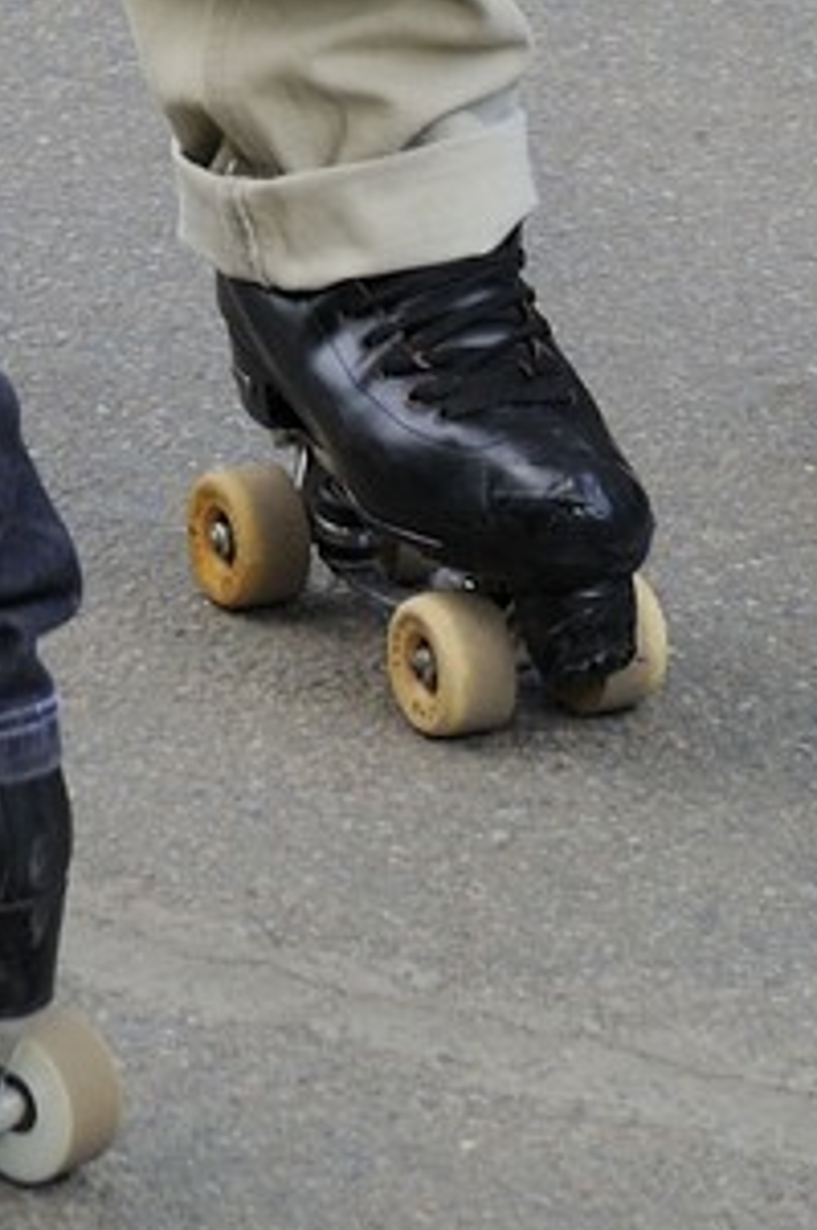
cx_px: -543
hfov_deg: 4.1
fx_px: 11259
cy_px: -1684
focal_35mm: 330
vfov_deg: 6.0
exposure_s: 1/400
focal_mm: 62
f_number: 5
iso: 400
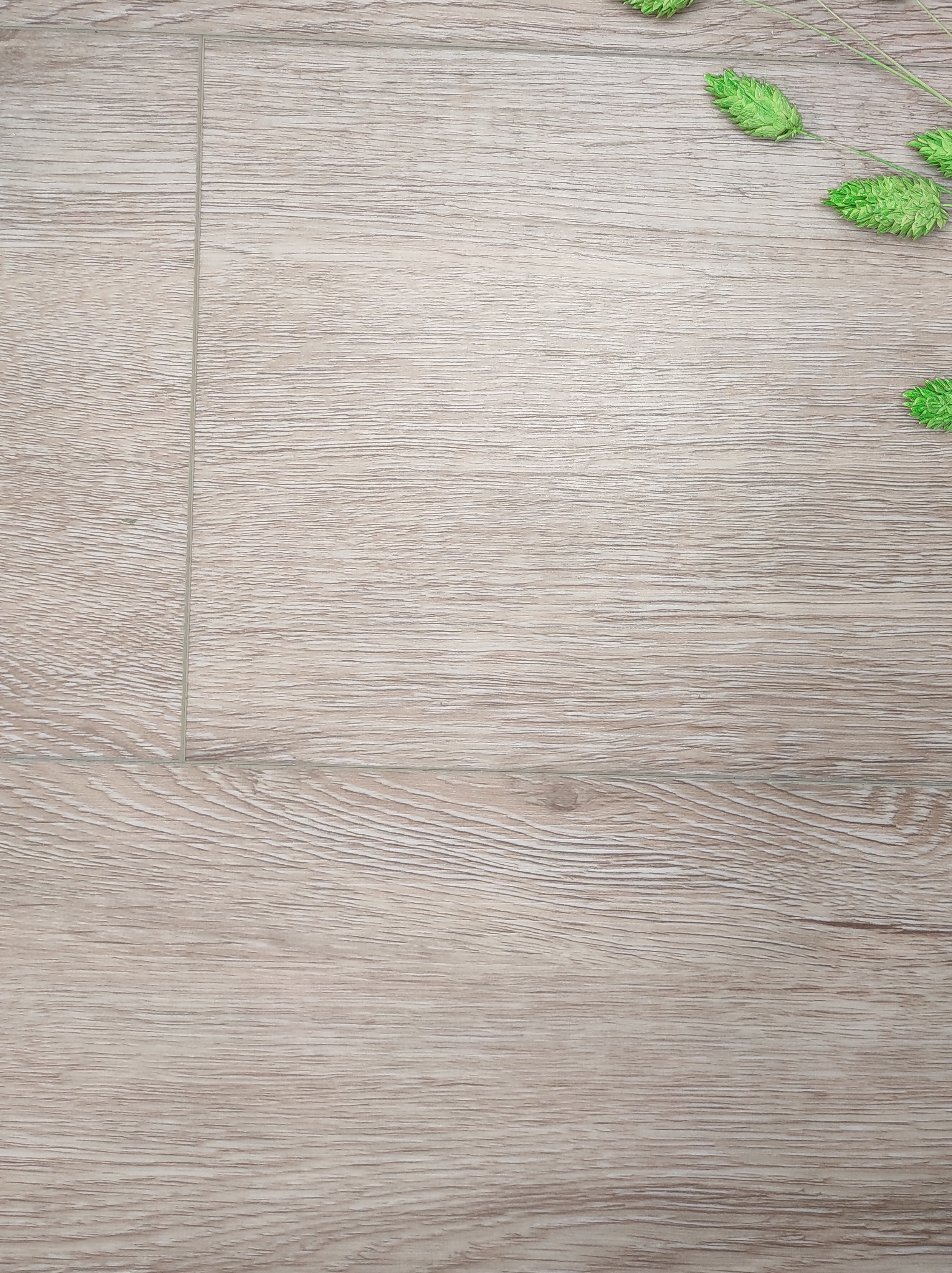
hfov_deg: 40.1
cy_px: 427
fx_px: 1285
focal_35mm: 35
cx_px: 641
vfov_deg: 51.7
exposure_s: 1/50
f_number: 1.89
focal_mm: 5.43
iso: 166
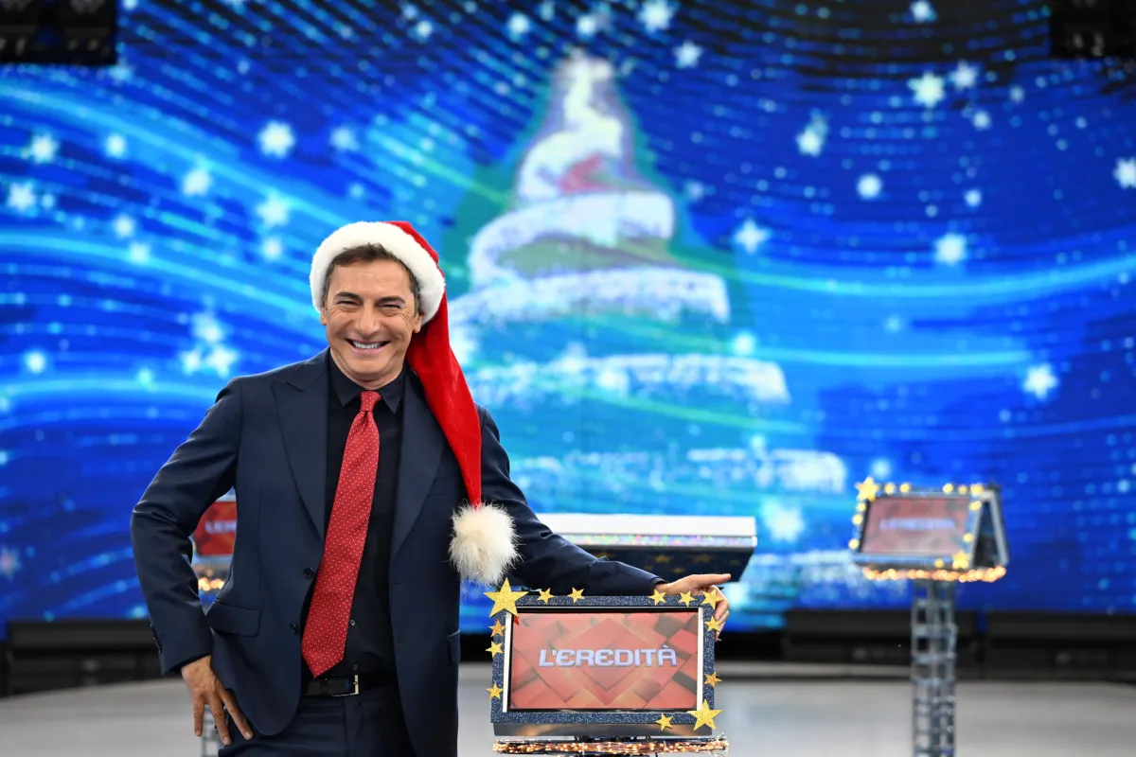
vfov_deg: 11.9
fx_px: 3629
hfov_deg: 17.8
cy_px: 378
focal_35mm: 115
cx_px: 568
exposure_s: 1/320
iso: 2000
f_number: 3.5
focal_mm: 115
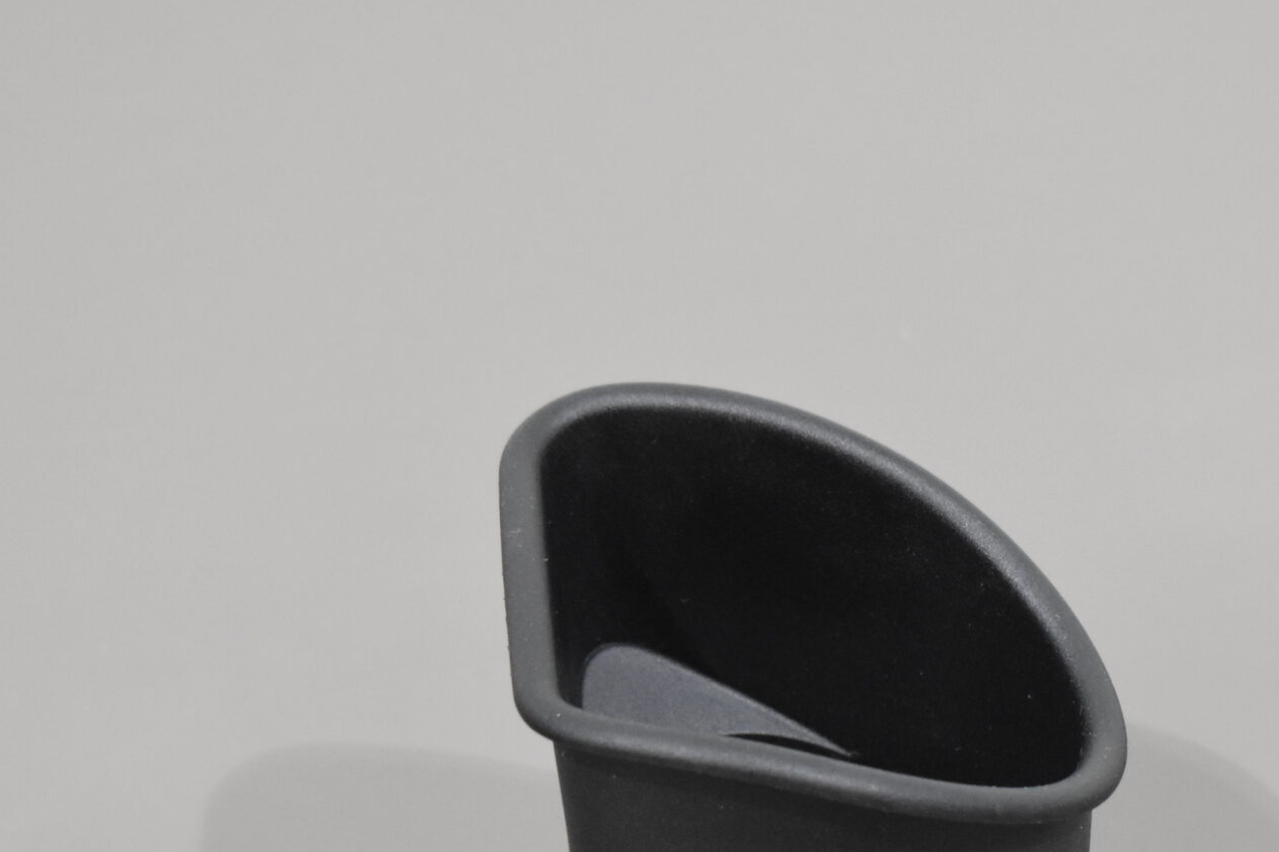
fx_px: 4937
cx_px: 855
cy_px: 751
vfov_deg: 9.8
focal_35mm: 139
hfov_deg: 14.7
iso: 2200
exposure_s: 1/125
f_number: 5.3
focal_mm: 46
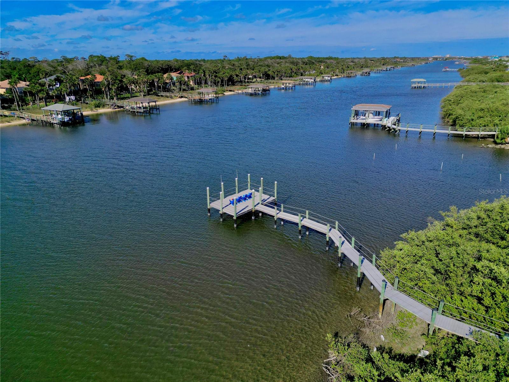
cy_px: 191
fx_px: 353
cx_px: 254
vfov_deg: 56.8
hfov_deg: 71.6
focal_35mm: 24
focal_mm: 6.72
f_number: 1.7
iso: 110
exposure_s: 1/8000
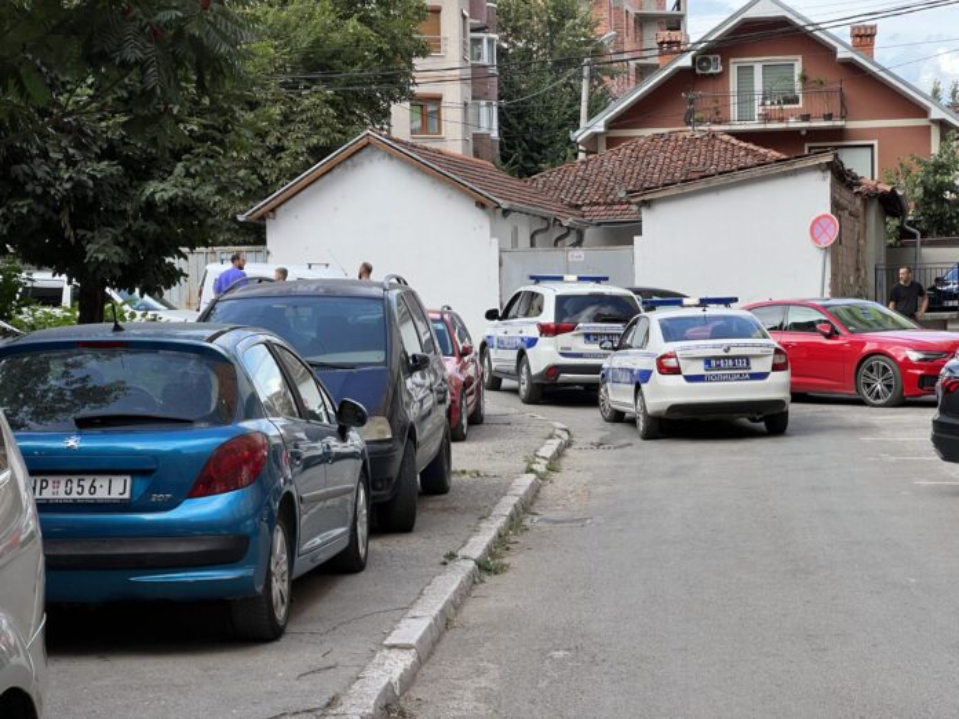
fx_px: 2133
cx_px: 480
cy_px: 360
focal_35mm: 77
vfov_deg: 19.1
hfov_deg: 25.3
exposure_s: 1/168
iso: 32
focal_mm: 9
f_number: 2.8
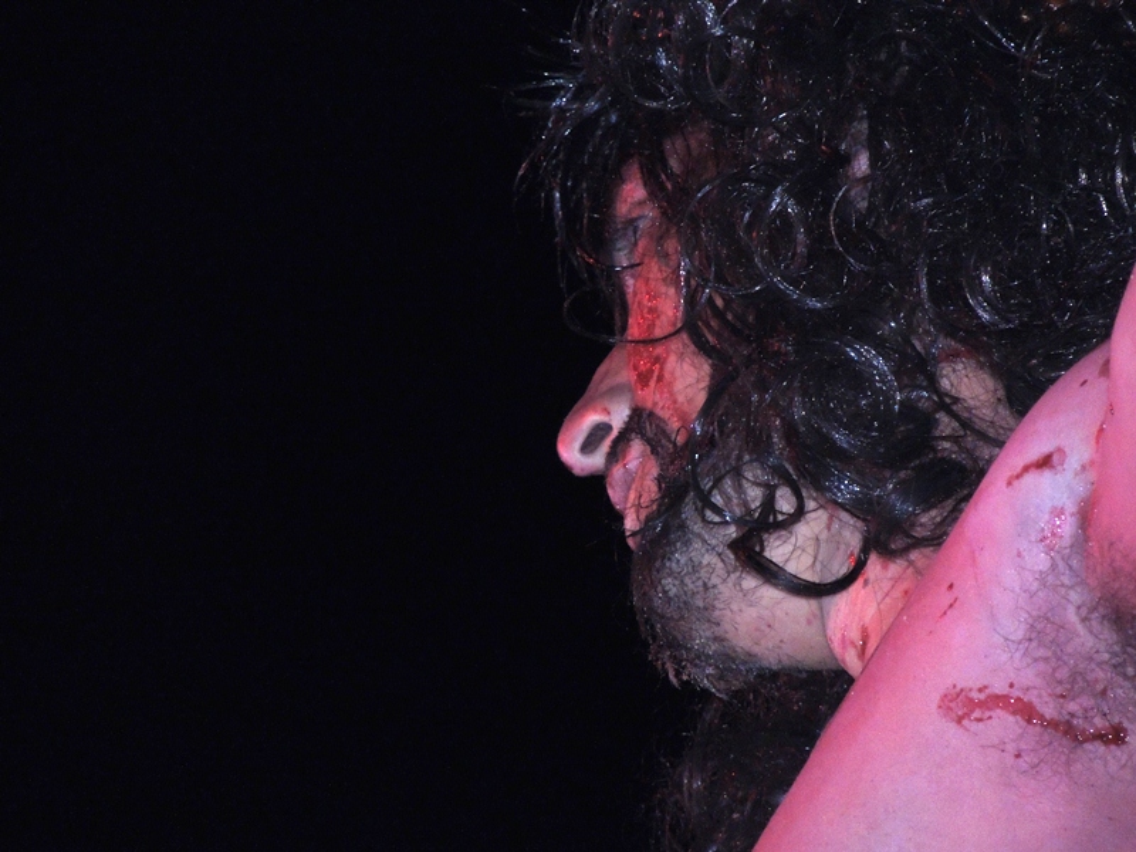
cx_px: 568
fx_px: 24613
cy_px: 426
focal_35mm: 750
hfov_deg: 2.6
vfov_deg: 2.0
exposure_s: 1/60
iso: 800
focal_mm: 133.7
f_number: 5.1
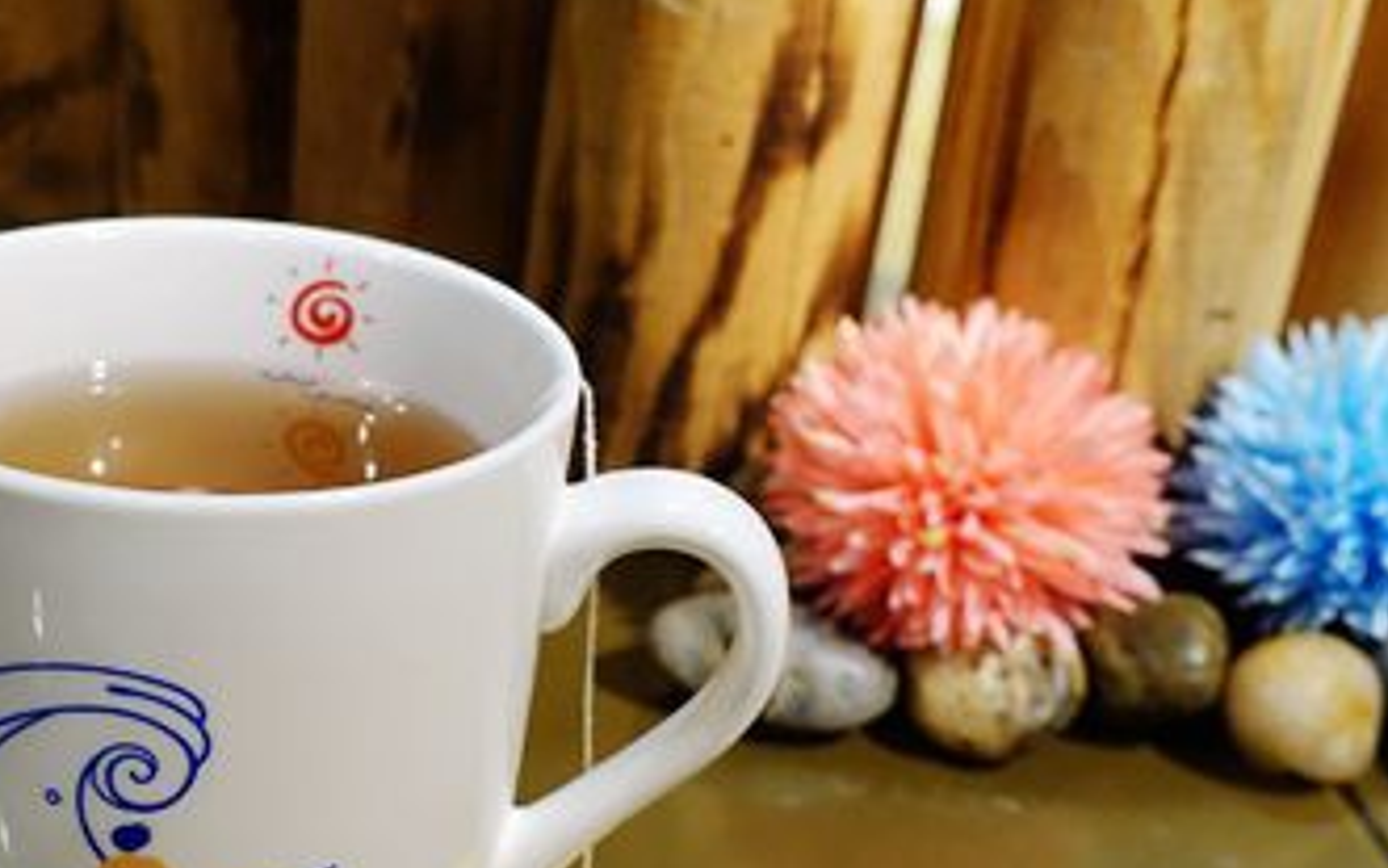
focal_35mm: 48
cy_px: 417
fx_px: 1816
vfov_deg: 26.9
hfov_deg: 41.5
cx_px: 520
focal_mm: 8.8
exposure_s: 1/30
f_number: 3.2
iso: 800
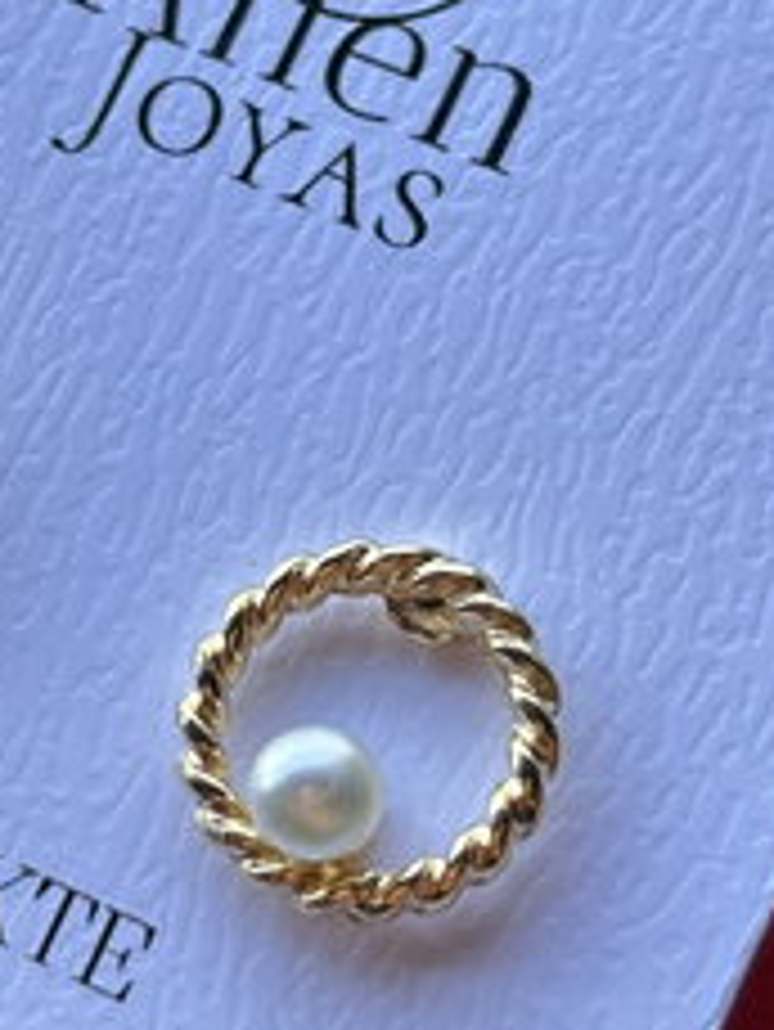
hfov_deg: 12.2
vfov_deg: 16.3
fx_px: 3604
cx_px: 148
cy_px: 425
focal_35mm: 121
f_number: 1.6
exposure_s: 1/121
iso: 50
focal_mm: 5.96
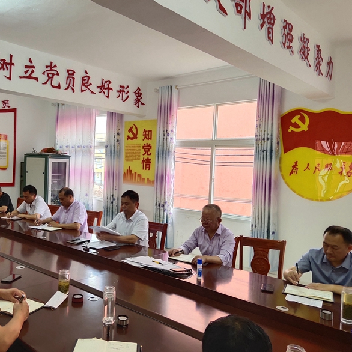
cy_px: 175
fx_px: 403
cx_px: 120
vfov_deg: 47.2
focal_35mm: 35
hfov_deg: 46.5
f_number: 1.8
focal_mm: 4.27
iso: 260
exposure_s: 1/50
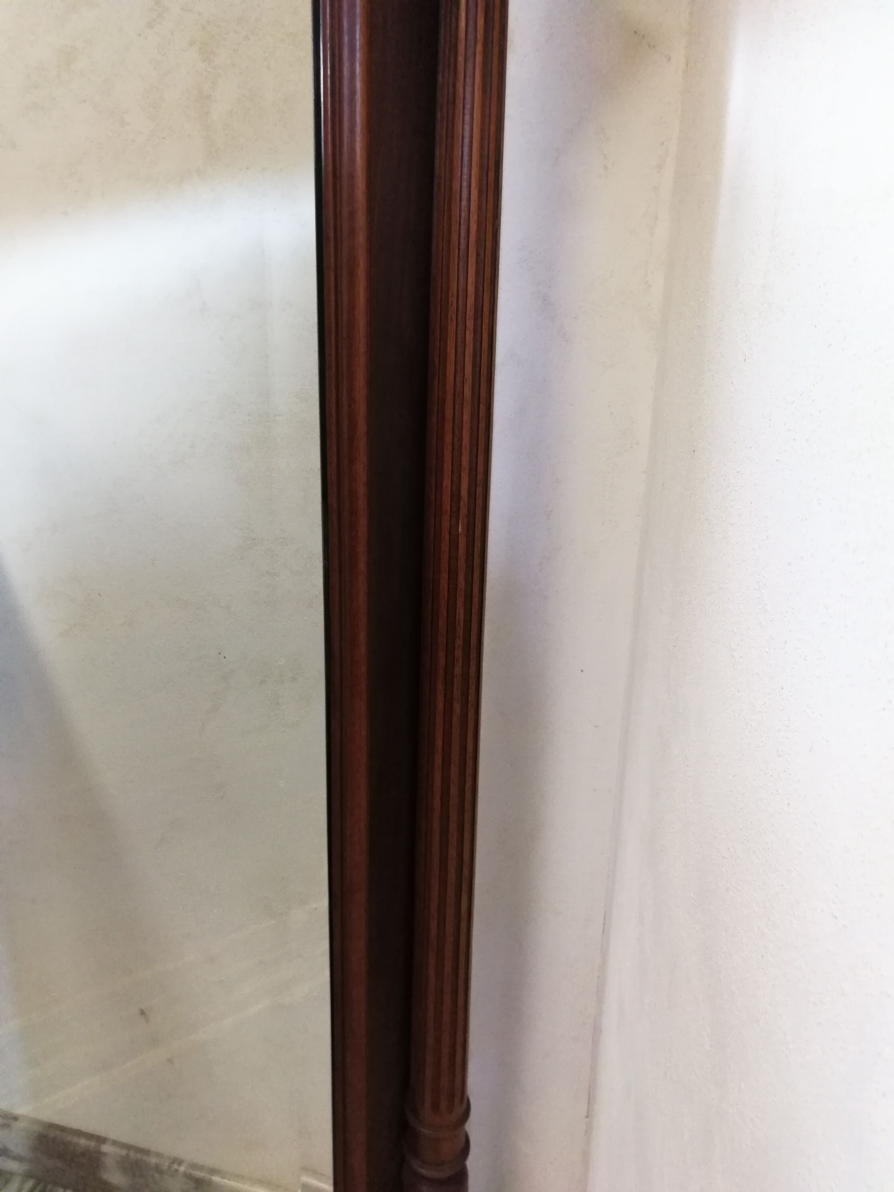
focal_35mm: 24
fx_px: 826
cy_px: 596
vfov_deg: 71.6
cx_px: 447
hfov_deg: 56.8
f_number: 2.2
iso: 125
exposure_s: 1/33.3
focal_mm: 2.38
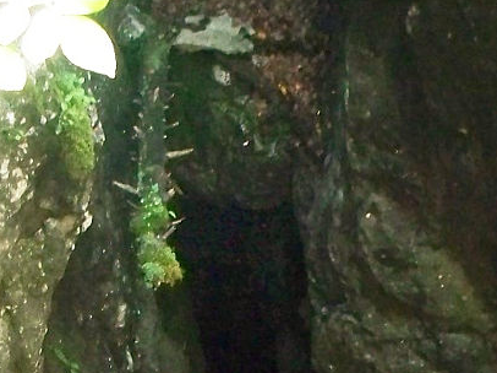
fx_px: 2038
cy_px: 438
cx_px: 310
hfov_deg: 13.9
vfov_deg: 10.3
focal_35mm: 142
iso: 400
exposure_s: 1/50
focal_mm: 7.54
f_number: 2.8
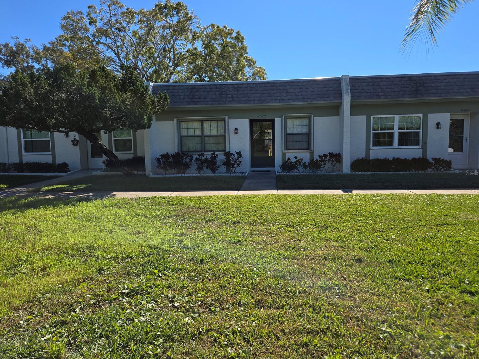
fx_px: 332
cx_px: 246
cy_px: 173
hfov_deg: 71.6
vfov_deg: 56.8
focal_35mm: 24
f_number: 1.8
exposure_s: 1/1654
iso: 25
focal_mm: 5.4
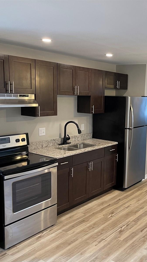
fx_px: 263
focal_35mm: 38
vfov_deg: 52.8
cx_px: 126
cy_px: 131
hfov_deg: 30.1
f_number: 1.6
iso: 125
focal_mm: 5.1
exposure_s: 1/60
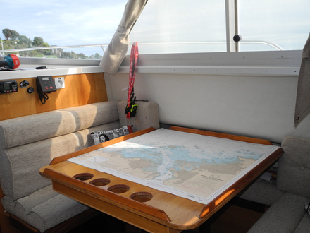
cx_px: 155
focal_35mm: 35
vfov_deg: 40.7
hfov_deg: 52.6
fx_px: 313
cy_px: 116
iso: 100
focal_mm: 7.4
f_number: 3.2
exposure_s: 1/714
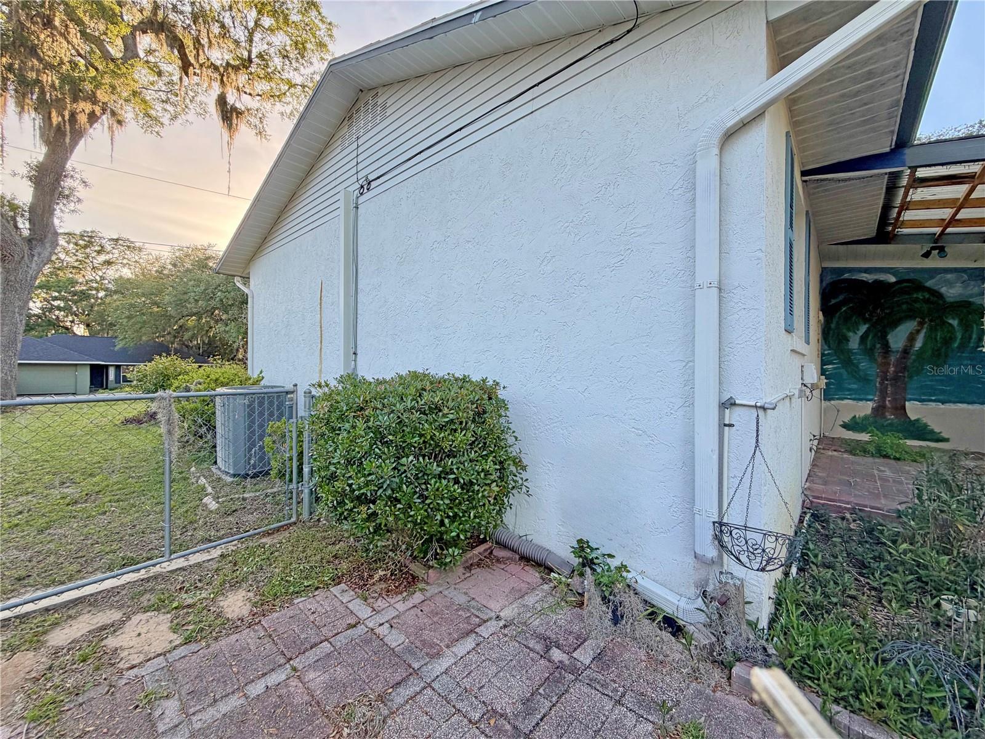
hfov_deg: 102.1
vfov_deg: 85.7
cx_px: 492
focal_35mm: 14
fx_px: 398
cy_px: 370
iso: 50
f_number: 2.2
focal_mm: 2.22
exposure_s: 1/184
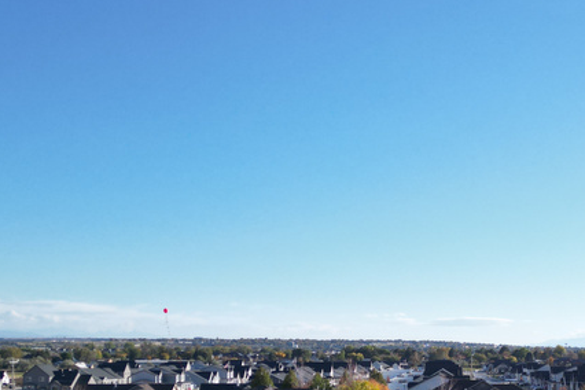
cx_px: 444
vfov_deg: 22.1
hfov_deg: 32.7
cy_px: 353
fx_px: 975
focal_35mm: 60
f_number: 1.7
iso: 120
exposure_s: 1/2500
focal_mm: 6.72
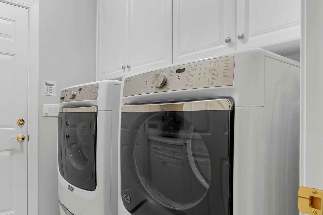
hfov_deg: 68.0
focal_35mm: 25
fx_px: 224
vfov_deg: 51.3
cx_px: 91
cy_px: 115
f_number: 8
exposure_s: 1/20
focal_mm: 16
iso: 400
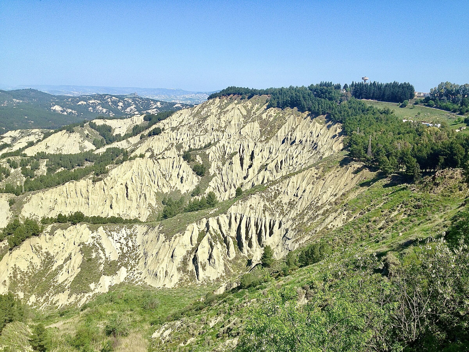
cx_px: 234
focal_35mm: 35
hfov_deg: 52.6
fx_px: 474
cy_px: 176
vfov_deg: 40.7
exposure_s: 1/1577
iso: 50
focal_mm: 4.28
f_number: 2.4
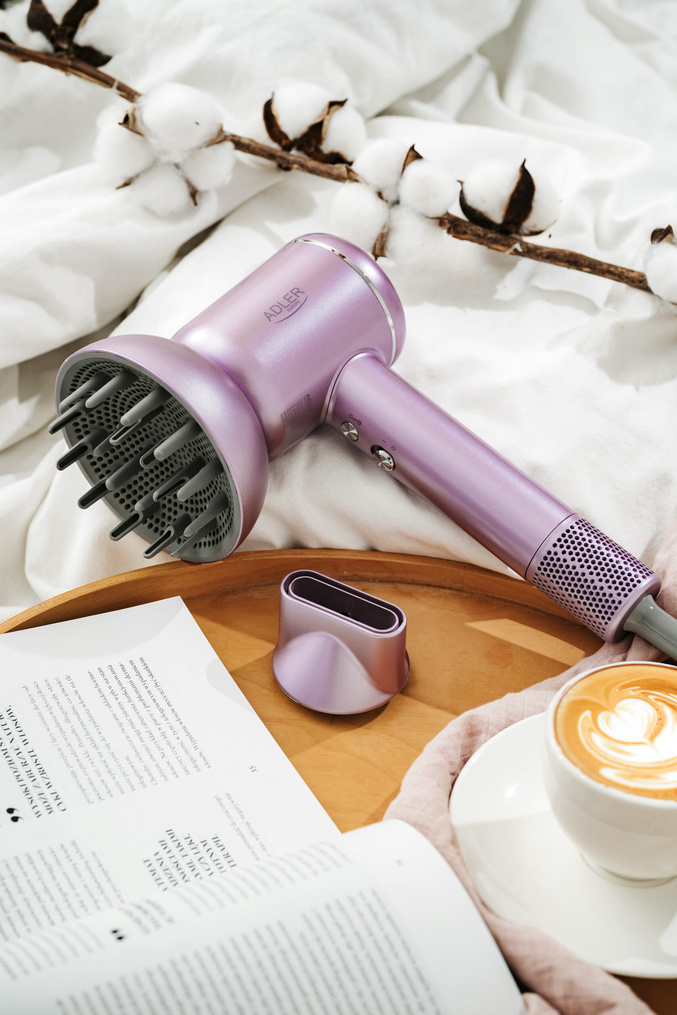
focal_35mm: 105
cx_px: 338
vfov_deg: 19.5
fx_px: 2961
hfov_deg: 13.0
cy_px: 508
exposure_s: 1/125
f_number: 5.6
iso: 100
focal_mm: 105
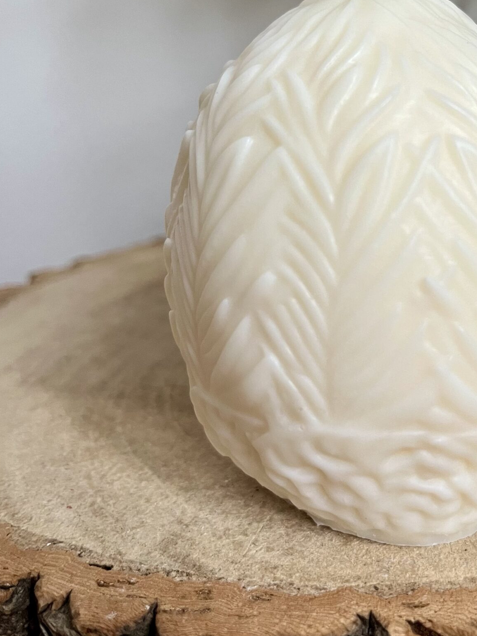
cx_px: 389
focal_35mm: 43
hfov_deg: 32.6
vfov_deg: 43.4
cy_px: 226
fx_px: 790
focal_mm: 5.1
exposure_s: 1/84
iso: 125
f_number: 1.6
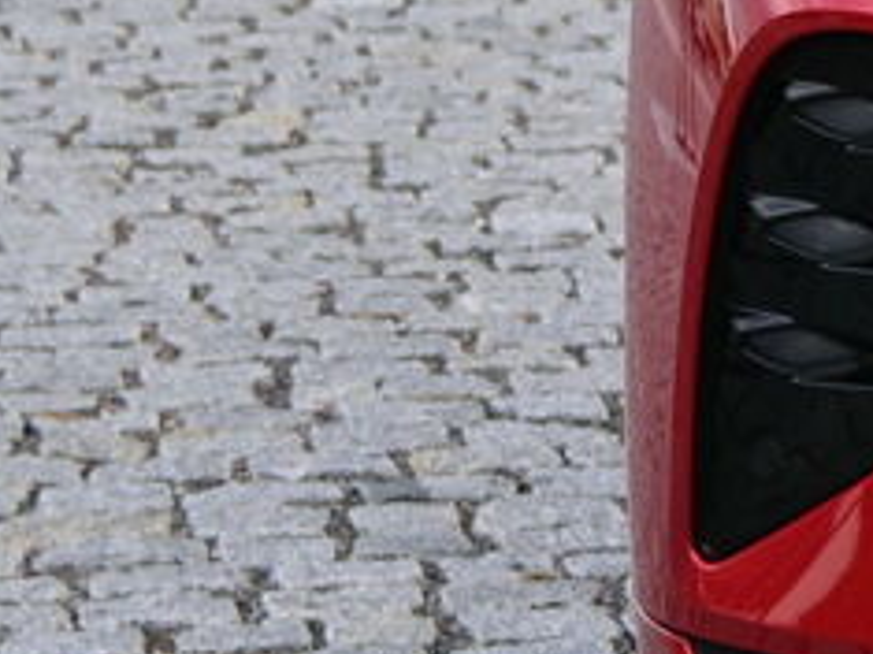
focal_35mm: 295
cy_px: -301
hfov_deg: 6.5
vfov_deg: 5.0
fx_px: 7436
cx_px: 1720
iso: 100
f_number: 6.3
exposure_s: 1/125
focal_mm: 50
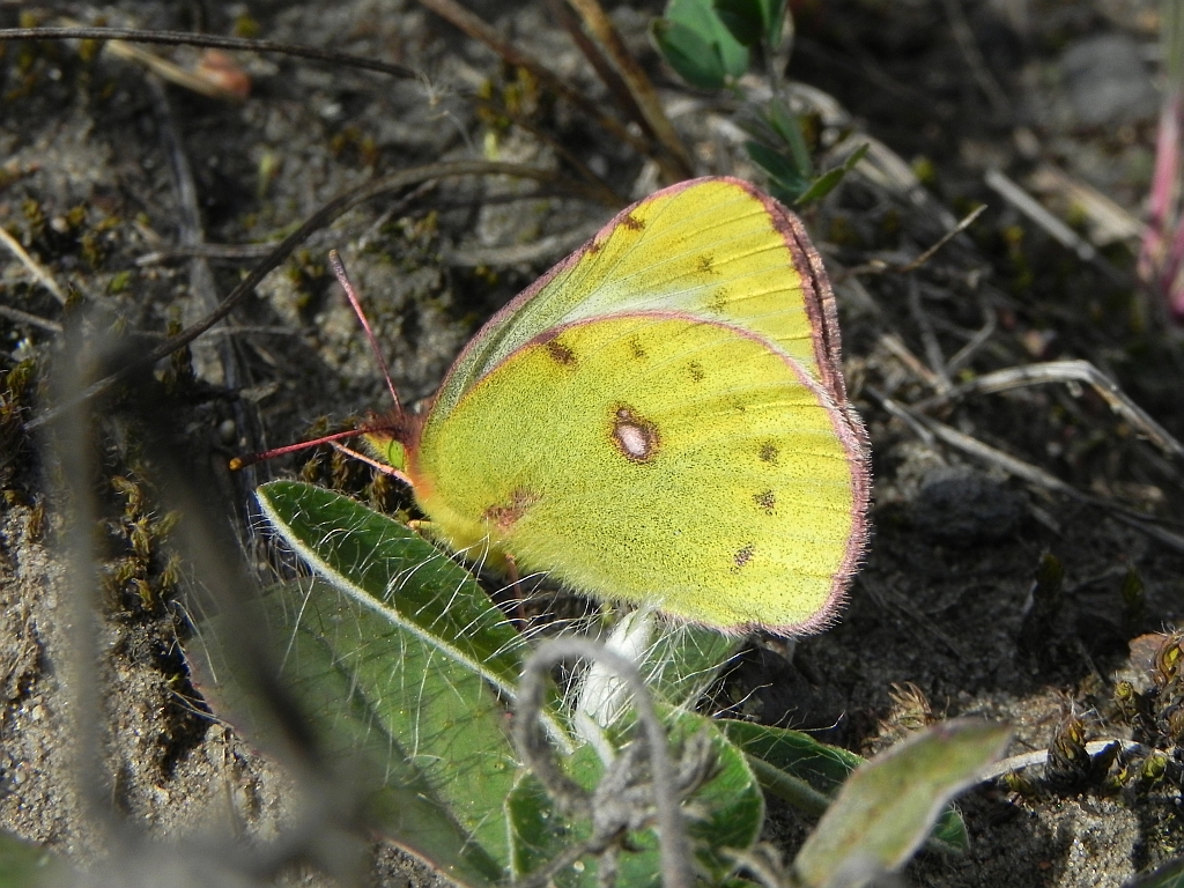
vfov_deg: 14.1
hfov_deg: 18.7
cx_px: 592
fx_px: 3591
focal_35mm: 105
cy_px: 444
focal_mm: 18.8
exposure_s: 1/431
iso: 160
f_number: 8
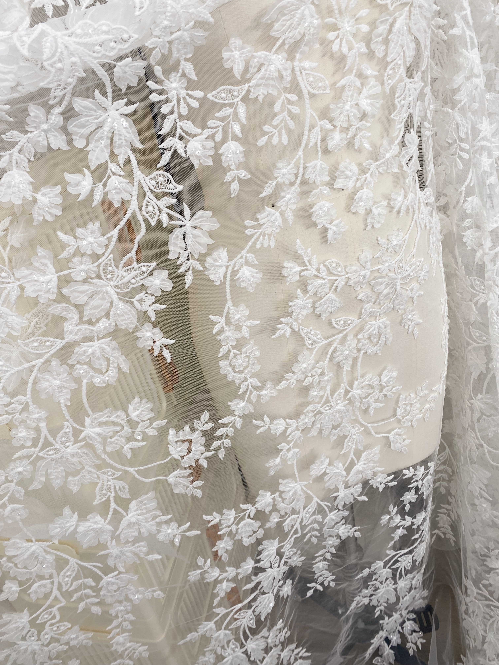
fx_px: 500
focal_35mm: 26
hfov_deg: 53.1
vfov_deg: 67.3
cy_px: 332
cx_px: 250
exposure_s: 1/100
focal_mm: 4.25
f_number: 1.8
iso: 40
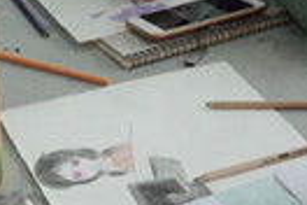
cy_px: -109
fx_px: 1160
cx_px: 240
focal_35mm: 136
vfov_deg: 9.8
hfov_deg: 15.0
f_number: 22
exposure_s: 1/100
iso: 6400
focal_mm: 20
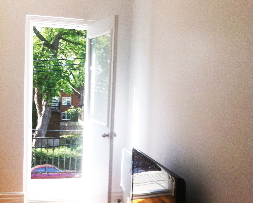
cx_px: 127
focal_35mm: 46
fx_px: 345
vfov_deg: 32.6
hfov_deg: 40.3
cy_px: 126
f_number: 2.8
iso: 80
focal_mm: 3.85
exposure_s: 1/220
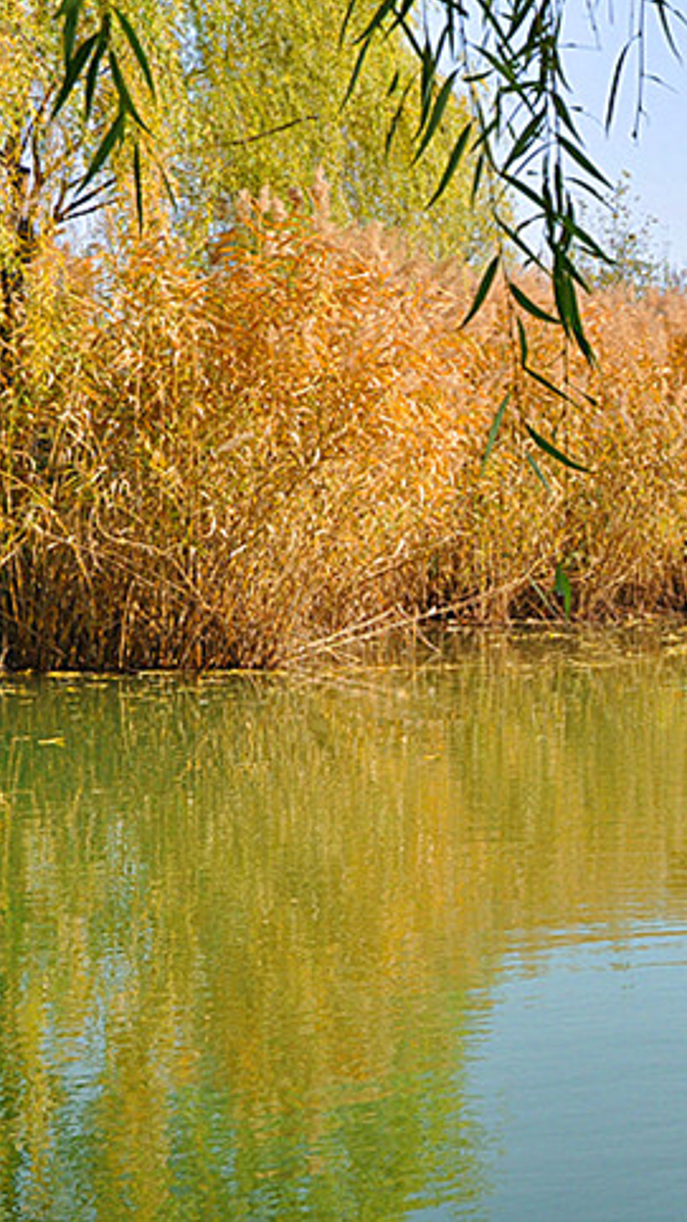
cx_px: 925
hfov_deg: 16.0
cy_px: 569
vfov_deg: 29.7
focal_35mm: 71
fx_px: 2300
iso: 400
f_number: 11
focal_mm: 28
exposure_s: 1/250
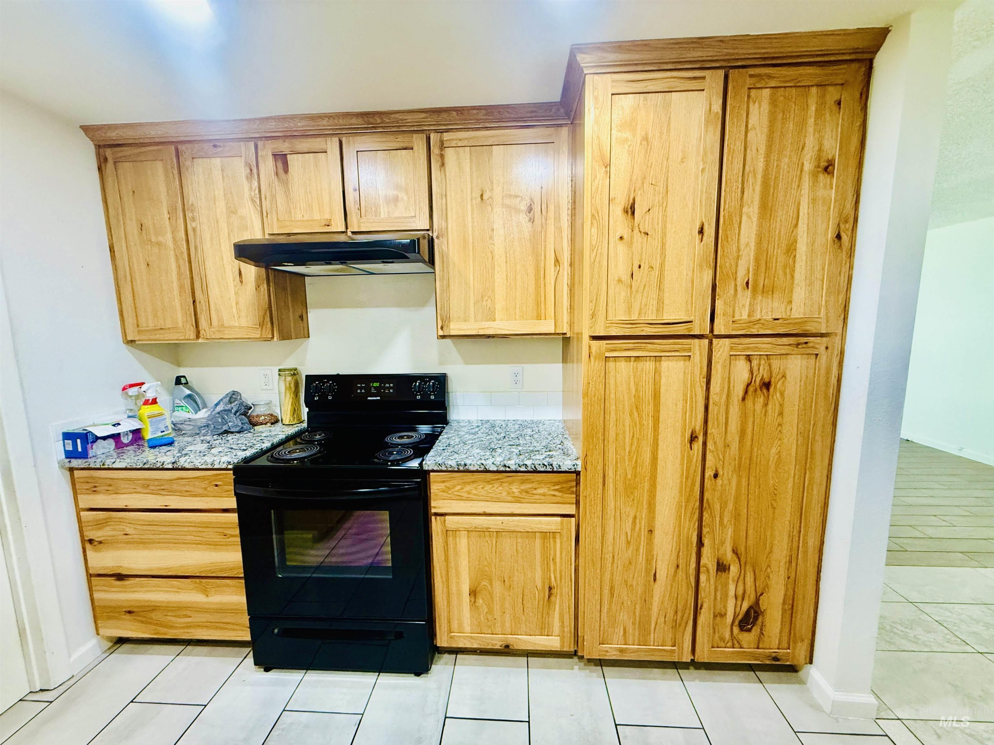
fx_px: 402
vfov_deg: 85.7
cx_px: 497
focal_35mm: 14
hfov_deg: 102.1
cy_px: 372
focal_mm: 2.22
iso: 320
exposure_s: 1/60
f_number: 2.2
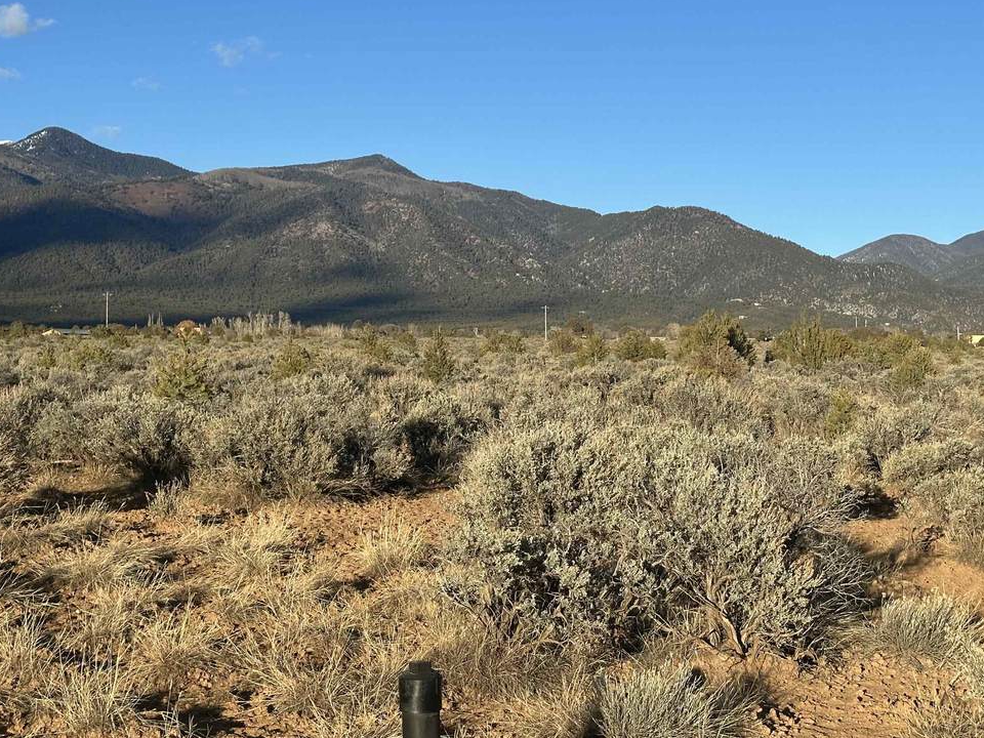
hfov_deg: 30.3
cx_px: 480
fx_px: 1819
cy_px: 297
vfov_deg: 22.9
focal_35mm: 64
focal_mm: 6.86
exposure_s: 1/3058
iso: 64
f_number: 1.78
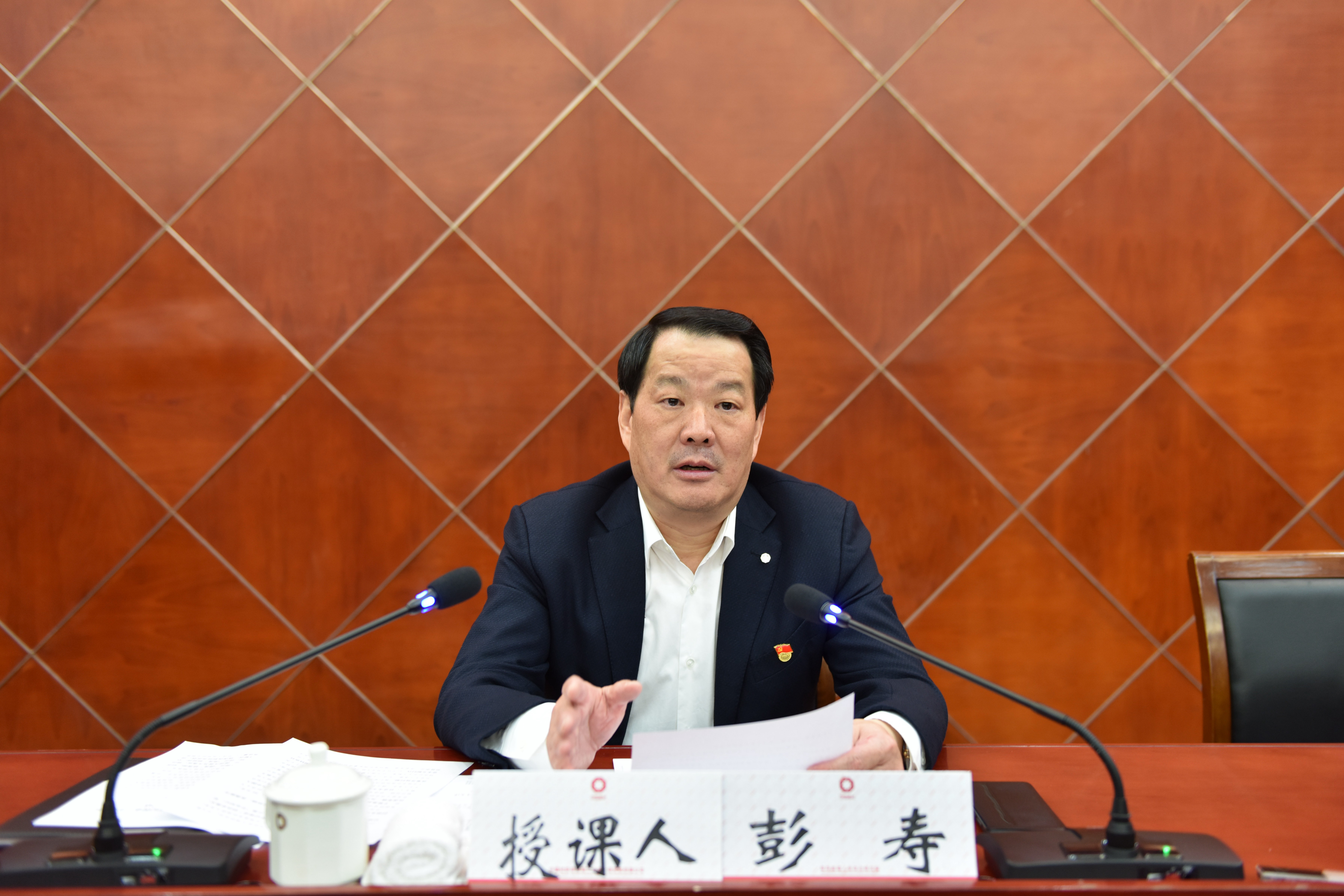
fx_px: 1344
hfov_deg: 53.1
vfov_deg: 36.9
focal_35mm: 36
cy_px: 448
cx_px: 672
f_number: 3.2
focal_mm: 36
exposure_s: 1/40
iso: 800
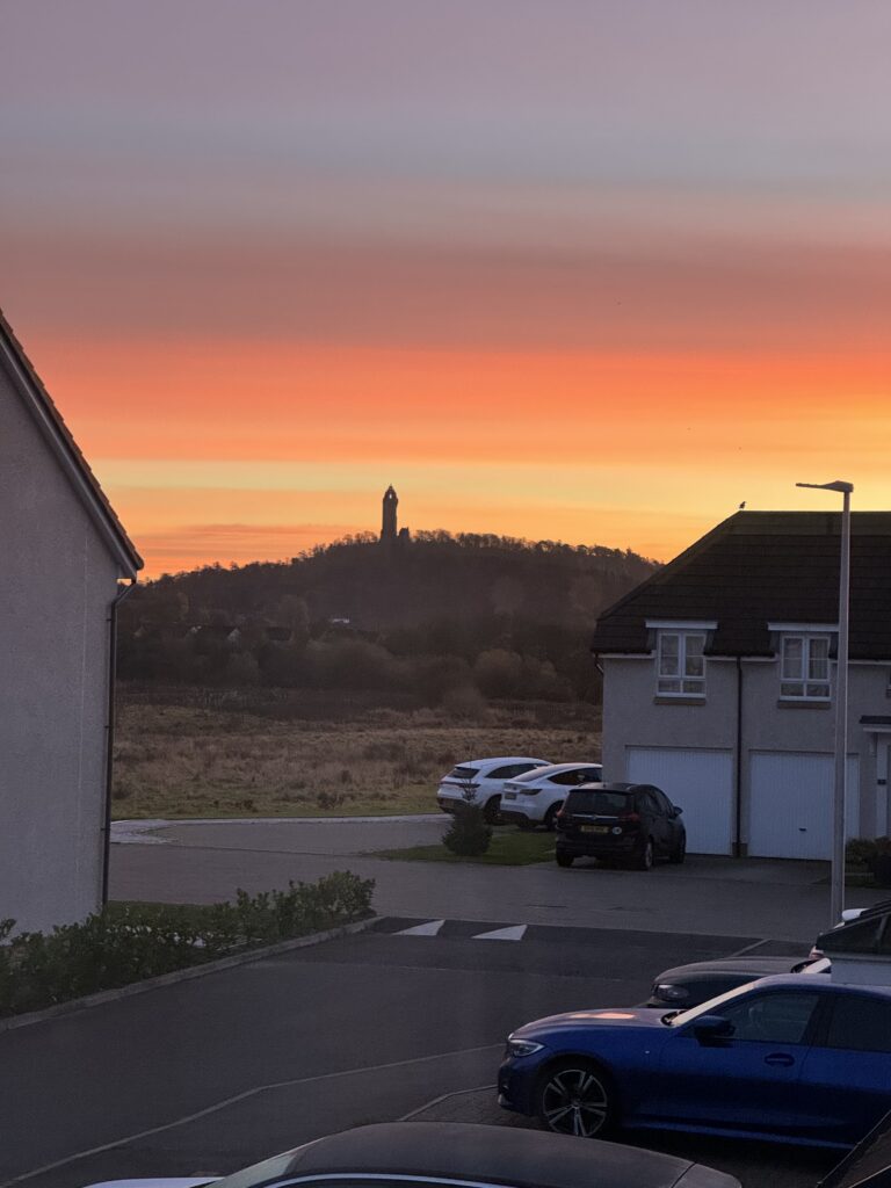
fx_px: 2643
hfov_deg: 19.1
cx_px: 446
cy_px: 594
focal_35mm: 77
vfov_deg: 25.3
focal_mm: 9
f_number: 2.8
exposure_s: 1/99
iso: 200
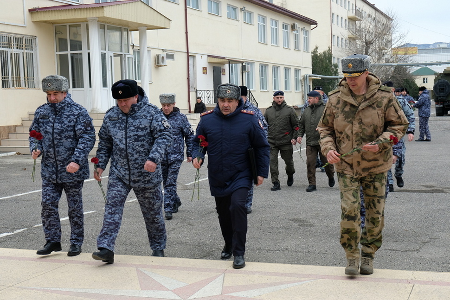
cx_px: 225
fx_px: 638
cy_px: 150
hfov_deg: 38.9
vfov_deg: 26.5
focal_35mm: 51
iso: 1000
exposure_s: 1/150
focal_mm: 34.3
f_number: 5.6
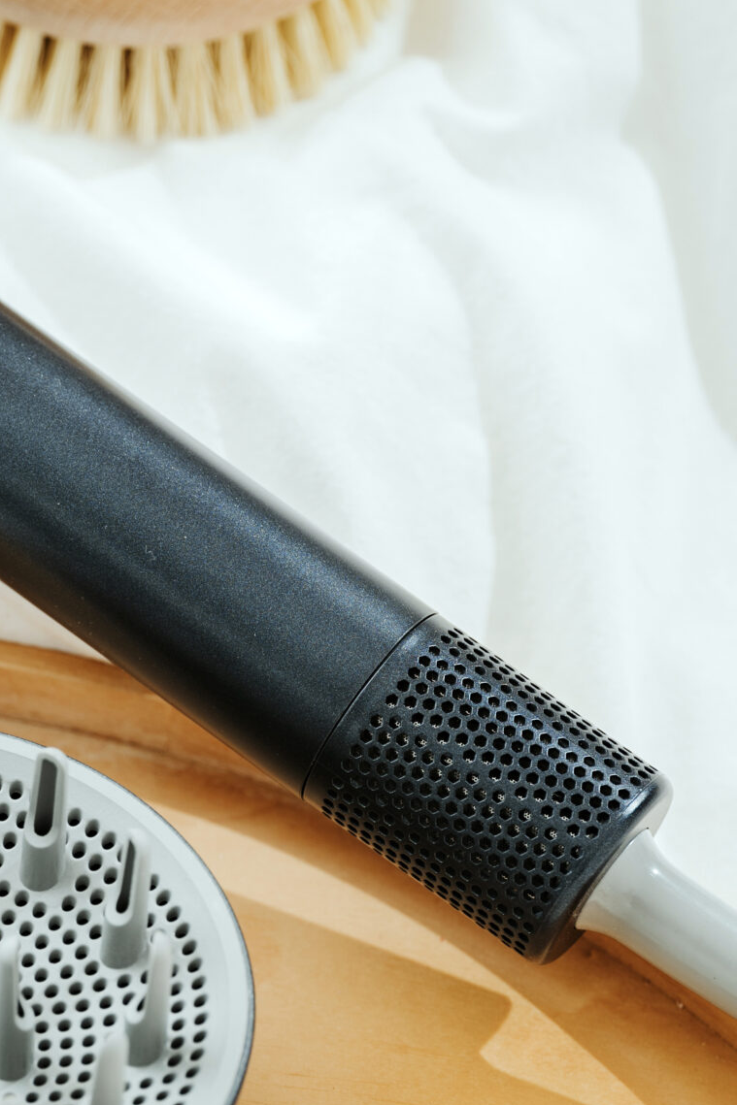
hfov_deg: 5.8
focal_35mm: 236
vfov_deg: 8.7
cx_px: -66
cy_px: 721
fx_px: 7249
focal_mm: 105
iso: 100
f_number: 4
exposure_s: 1/125
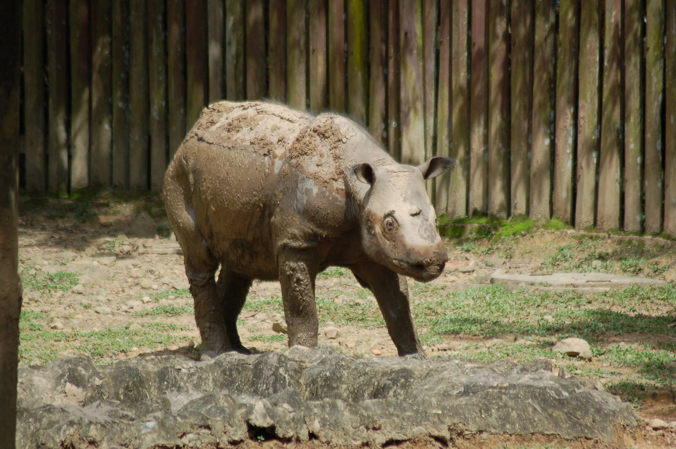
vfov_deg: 3.0
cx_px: 338
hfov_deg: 4.6
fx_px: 8443
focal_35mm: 450
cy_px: 224
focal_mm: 300
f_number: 5.6
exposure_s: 1/1000
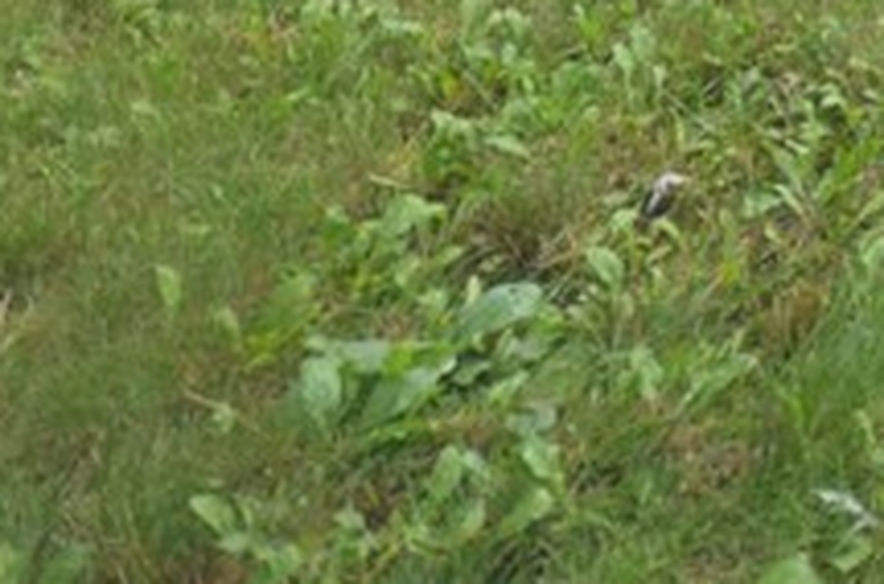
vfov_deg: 13.0
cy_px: -853
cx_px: 1622
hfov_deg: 19.4
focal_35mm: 76
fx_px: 1861
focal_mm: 10
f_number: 5
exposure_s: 1/100
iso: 200
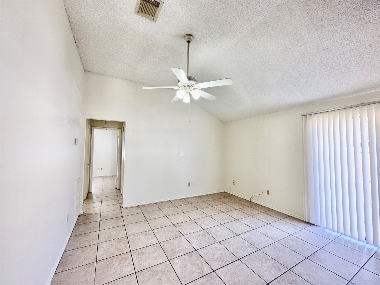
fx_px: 154
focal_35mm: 14
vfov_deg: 85.7
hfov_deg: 102.1
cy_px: 142
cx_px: 190
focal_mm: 2.22
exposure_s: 1/120
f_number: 2.2
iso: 160
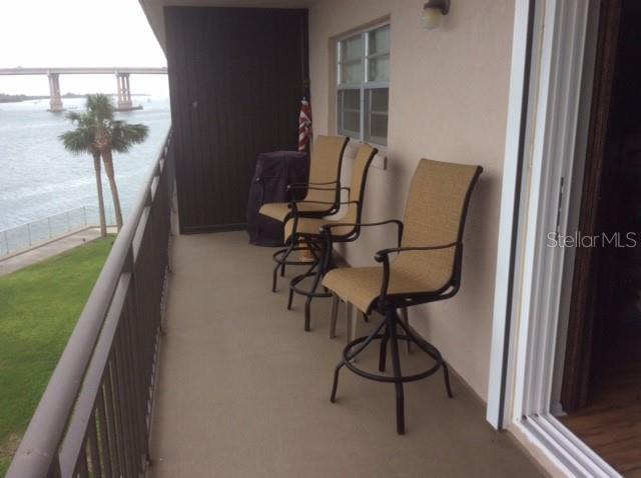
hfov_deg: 56.9
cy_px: 239
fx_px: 592
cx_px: 320
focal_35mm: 32
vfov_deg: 44.1
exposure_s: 1/497
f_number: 2.4
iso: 32
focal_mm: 3.3
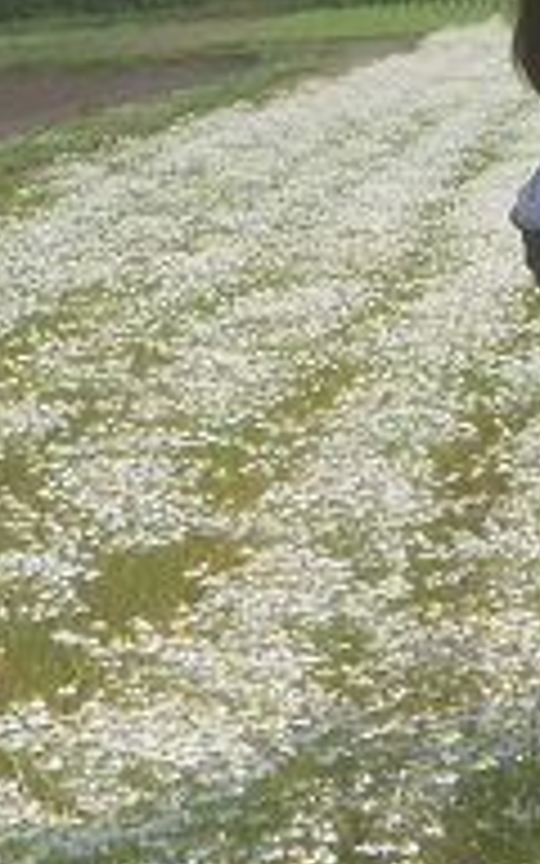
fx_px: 3697
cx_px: 1161
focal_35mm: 157
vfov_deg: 13.2
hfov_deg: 7.9
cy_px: 94
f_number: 4.2
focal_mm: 6.8
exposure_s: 1/640
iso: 80
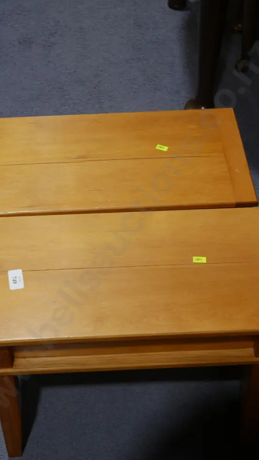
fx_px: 757
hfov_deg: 19.4
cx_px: 120
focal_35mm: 62
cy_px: 240
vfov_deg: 33.8
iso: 250
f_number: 5.3
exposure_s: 1/60
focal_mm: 27
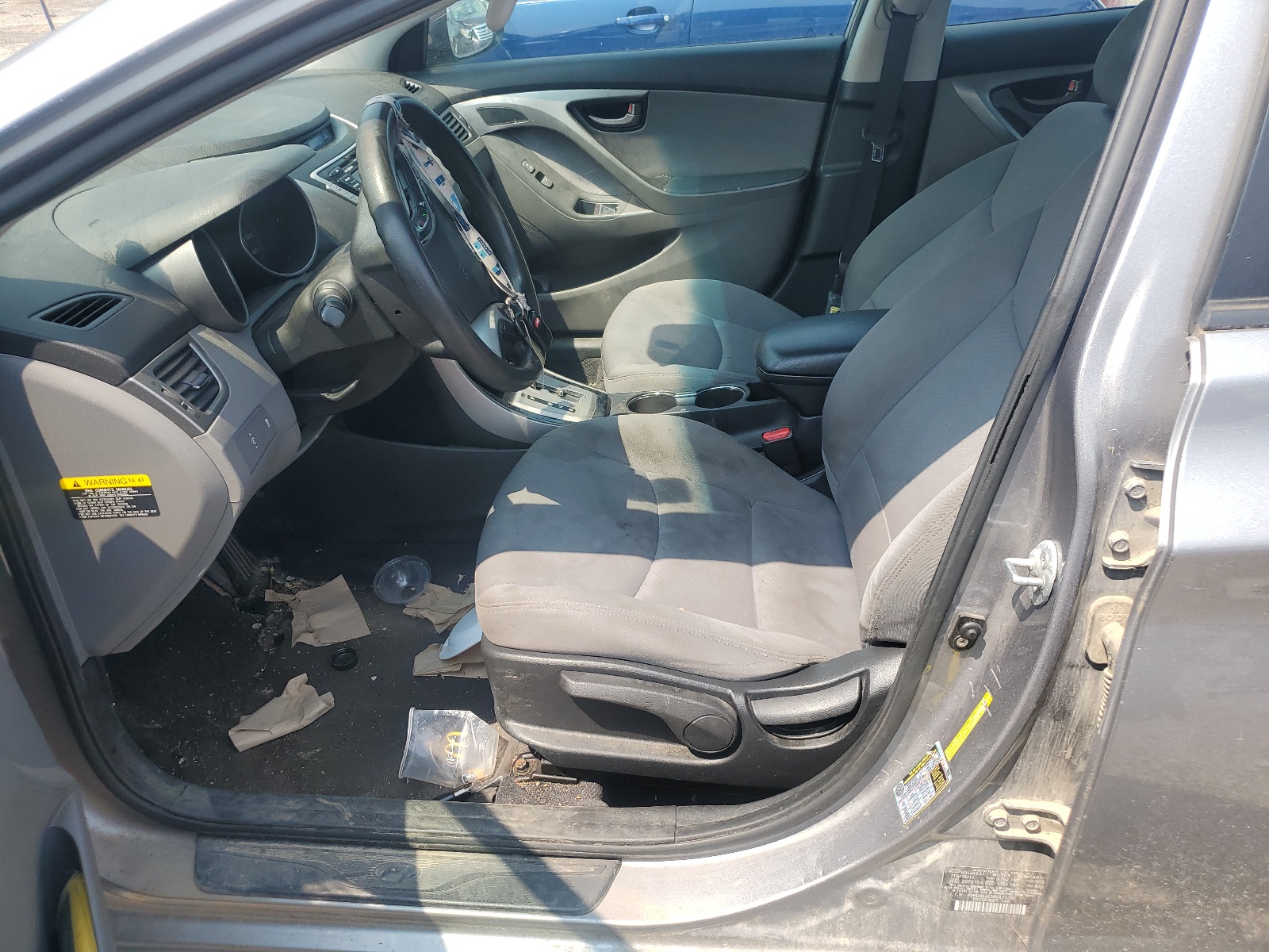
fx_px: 953
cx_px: 634
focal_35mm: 26
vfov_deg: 53.1
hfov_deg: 67.3
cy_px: 476
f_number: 1.5
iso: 50
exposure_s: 1/909
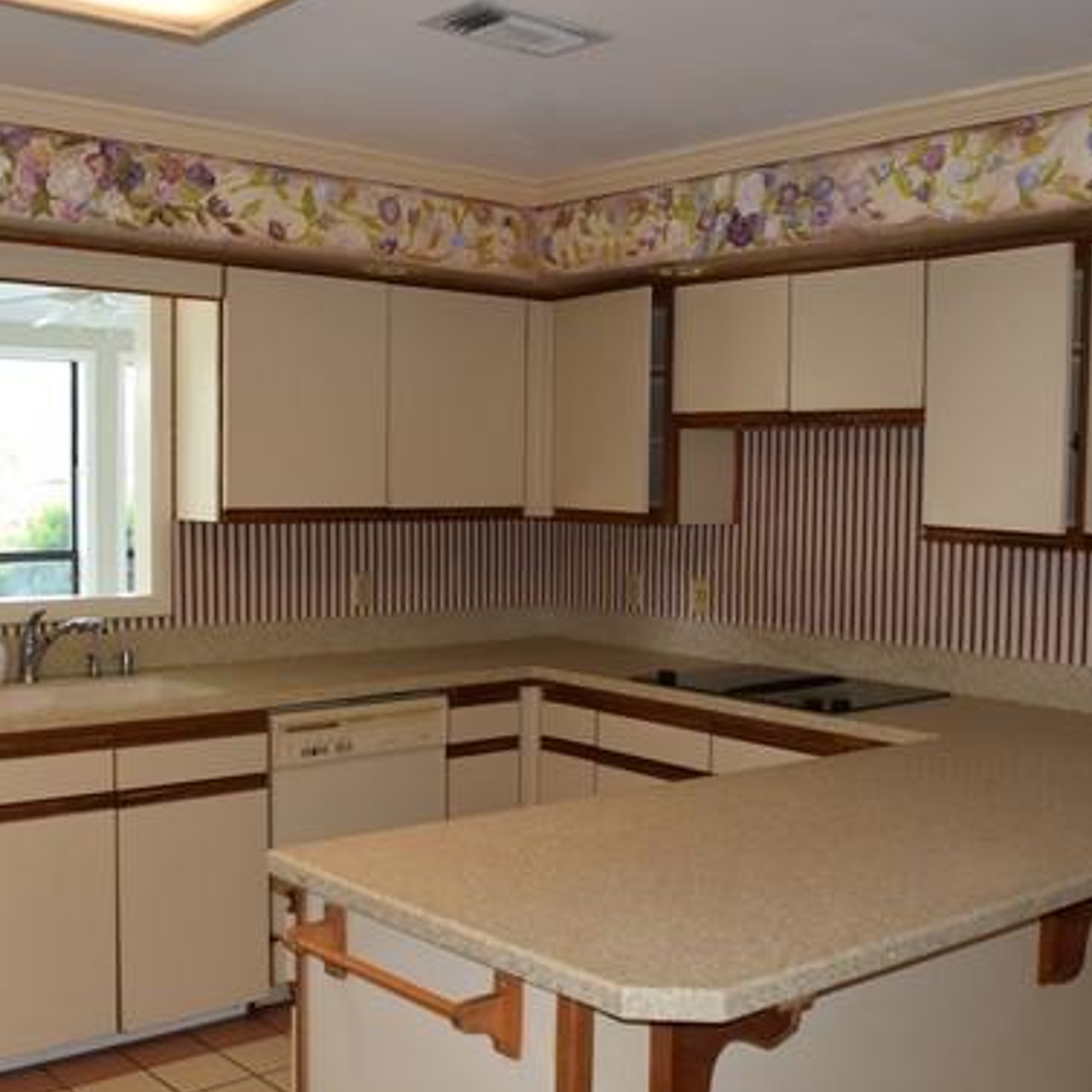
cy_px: 587
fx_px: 1392
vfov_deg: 42.8
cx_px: 510
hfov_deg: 42.8
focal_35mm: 39
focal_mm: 18
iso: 720
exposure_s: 1/125
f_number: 5.6
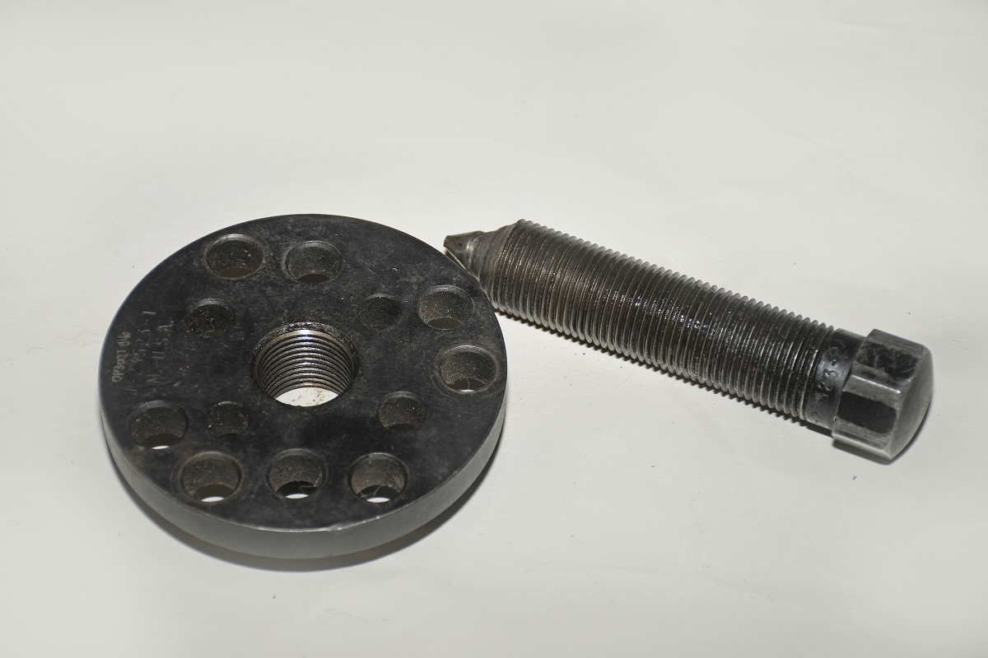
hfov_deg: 20.6
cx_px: 494
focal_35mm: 99
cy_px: 329
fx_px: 2717
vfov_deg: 13.8
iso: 100
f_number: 5
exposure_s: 1/60
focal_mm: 66
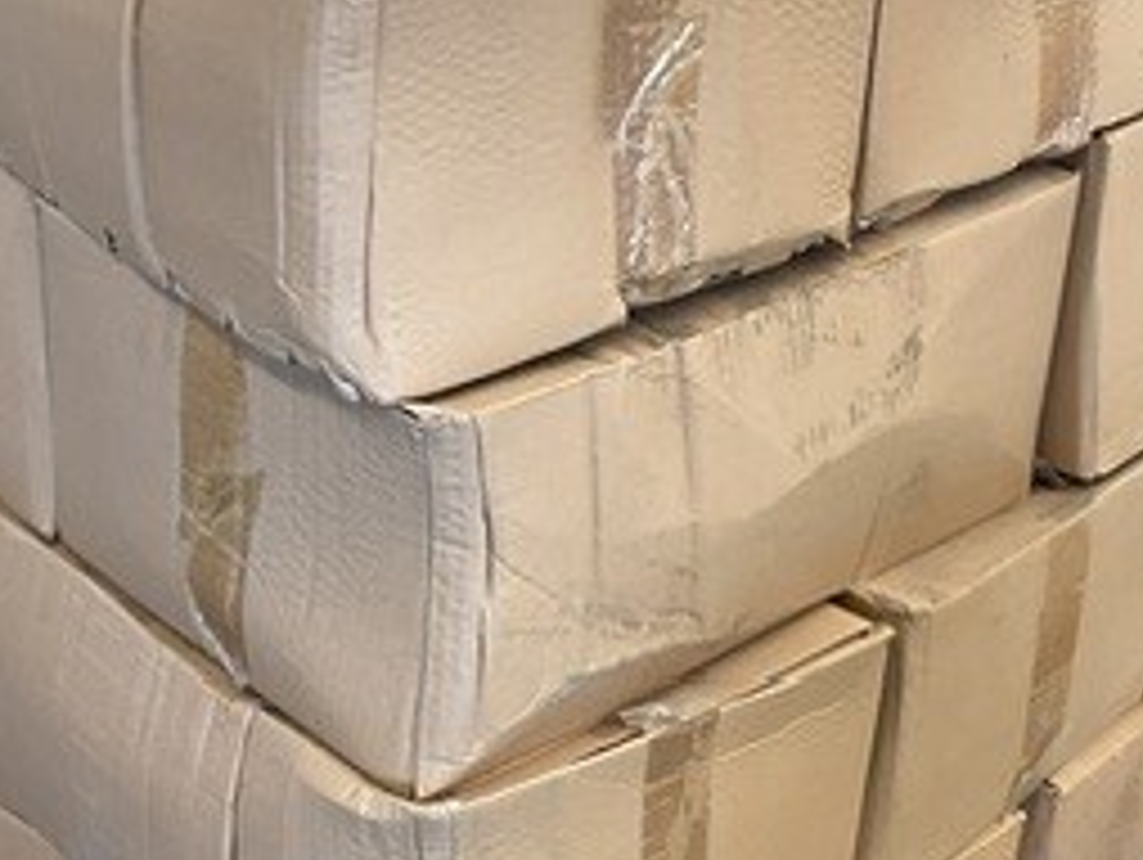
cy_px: 500
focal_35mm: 73
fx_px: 2413
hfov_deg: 26.6
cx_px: 634
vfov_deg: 20.2
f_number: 1.8
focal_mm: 3
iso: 40
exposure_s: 1/50
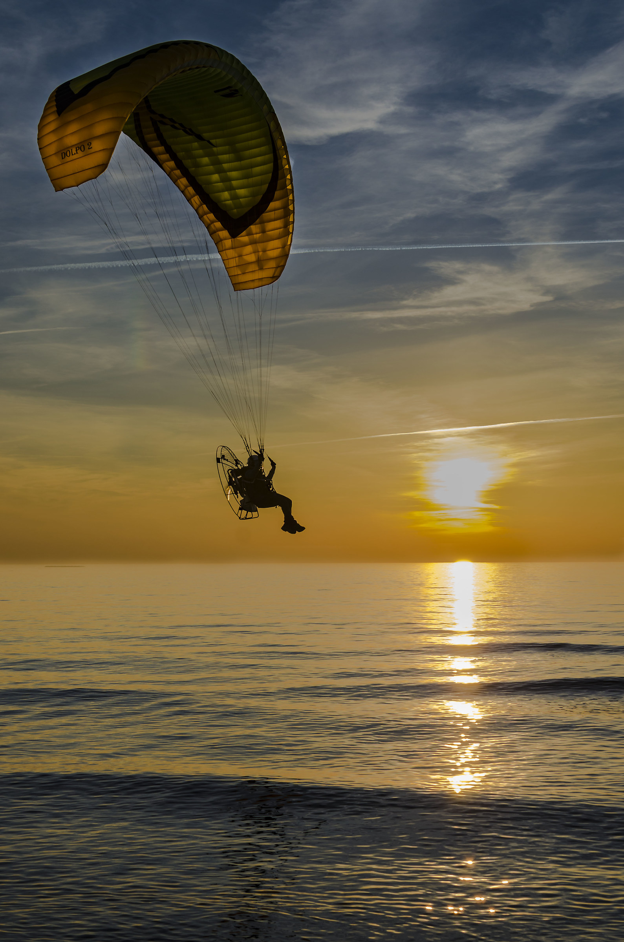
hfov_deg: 25.6
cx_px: 312
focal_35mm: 52
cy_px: 471
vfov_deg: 37.9
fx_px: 1371
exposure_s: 1/500
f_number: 8
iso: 100
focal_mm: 35
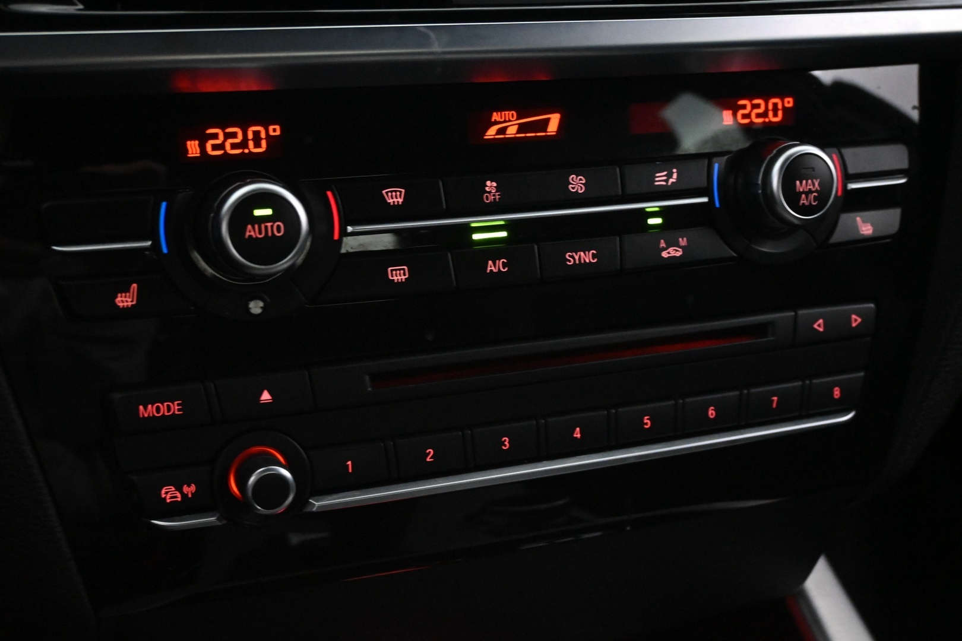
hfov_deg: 41.7
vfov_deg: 28.5
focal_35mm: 47
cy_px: 320
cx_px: 481
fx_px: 1263
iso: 7200
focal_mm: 31.5
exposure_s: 1/50
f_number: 5
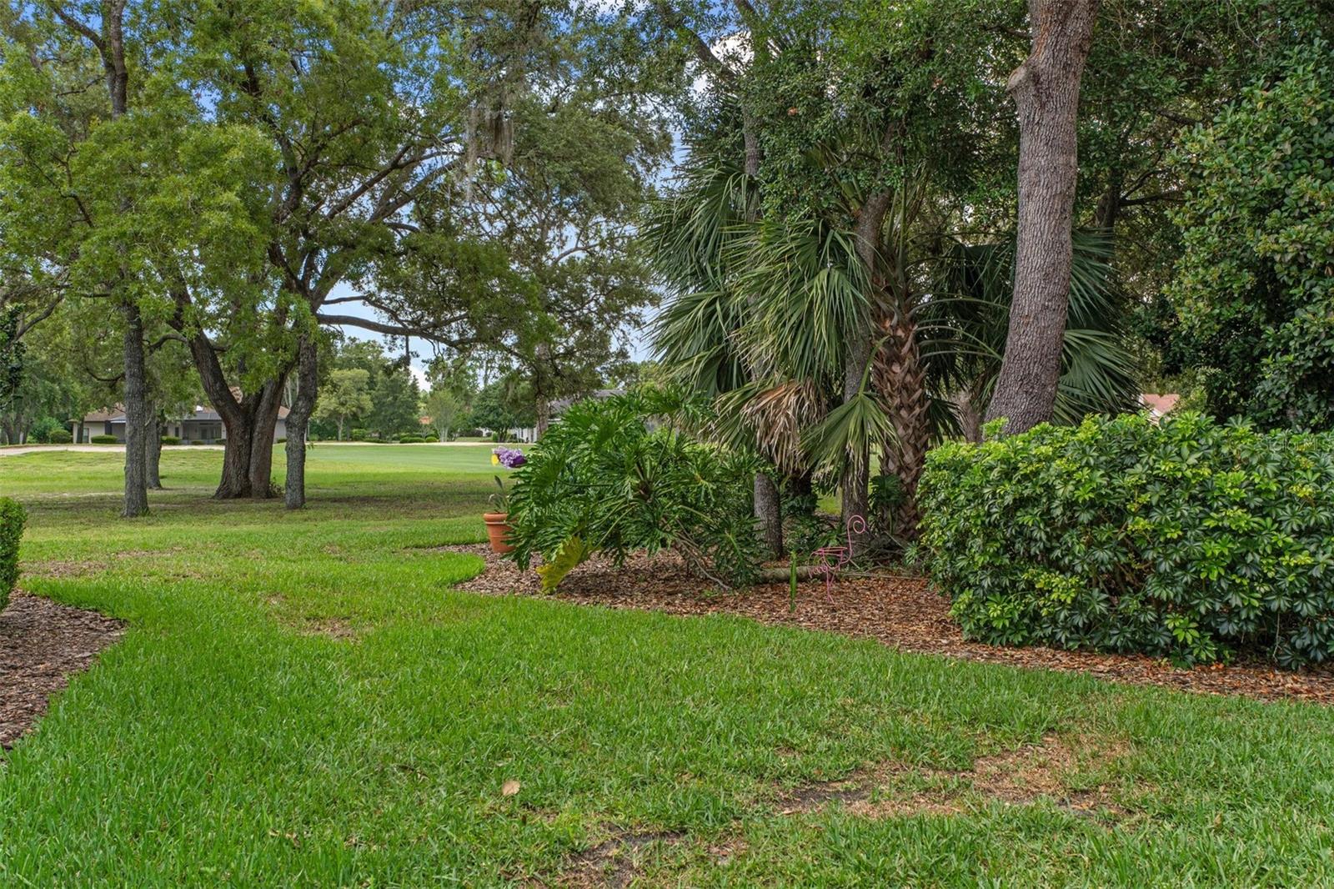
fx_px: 1056
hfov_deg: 64.6
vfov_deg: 45.7
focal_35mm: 28
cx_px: 667
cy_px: 444
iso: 100
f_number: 8
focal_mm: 19
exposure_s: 1/100
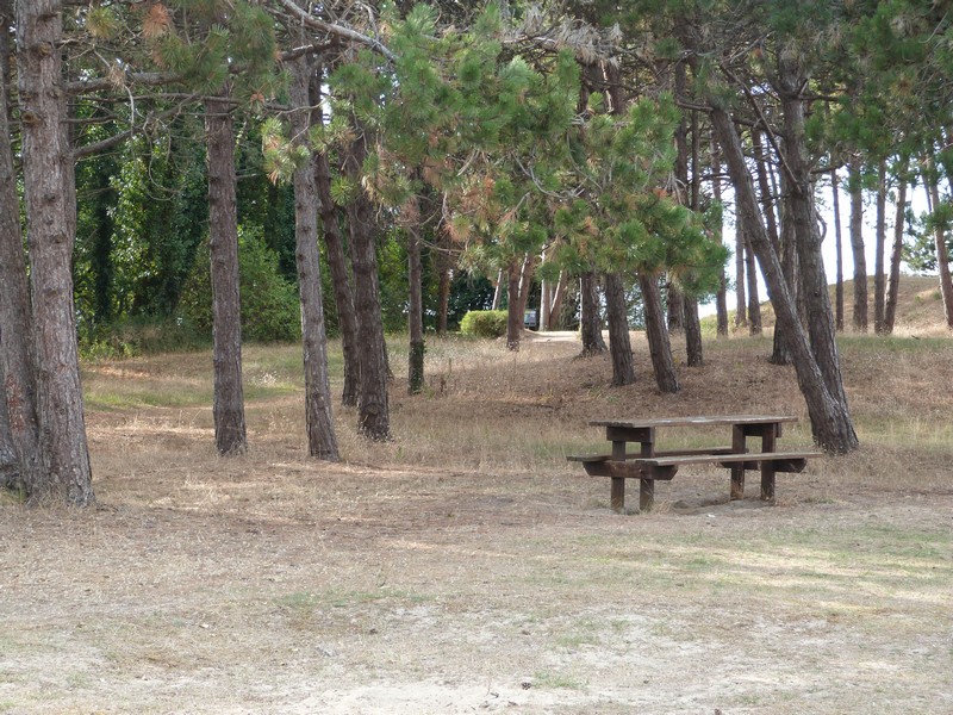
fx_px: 2258
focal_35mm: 82
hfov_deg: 23.8
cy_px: 358
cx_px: 476
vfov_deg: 18.0
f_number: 3.4
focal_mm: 14.8
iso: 100
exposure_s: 1/100
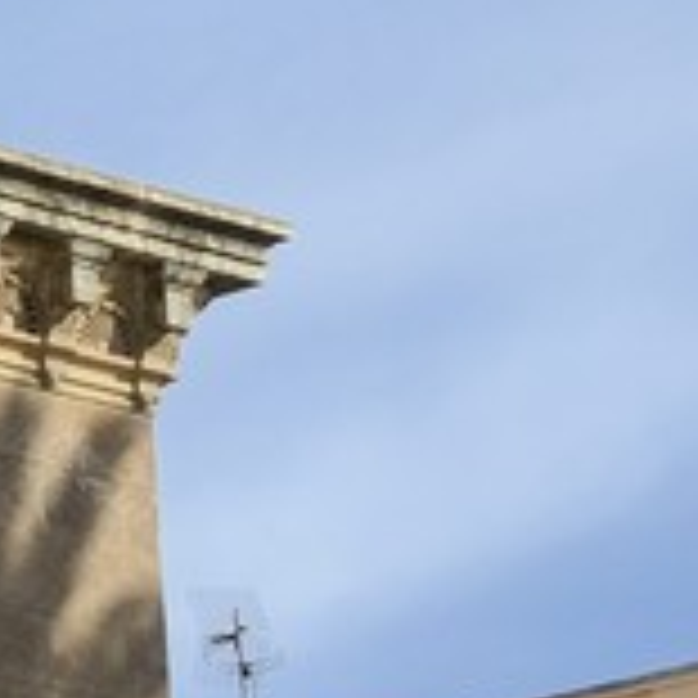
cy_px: 748
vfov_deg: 6.2
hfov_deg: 5.8
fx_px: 6388
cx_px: -1545
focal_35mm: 280
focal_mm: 32
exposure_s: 1/250
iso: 200
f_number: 13
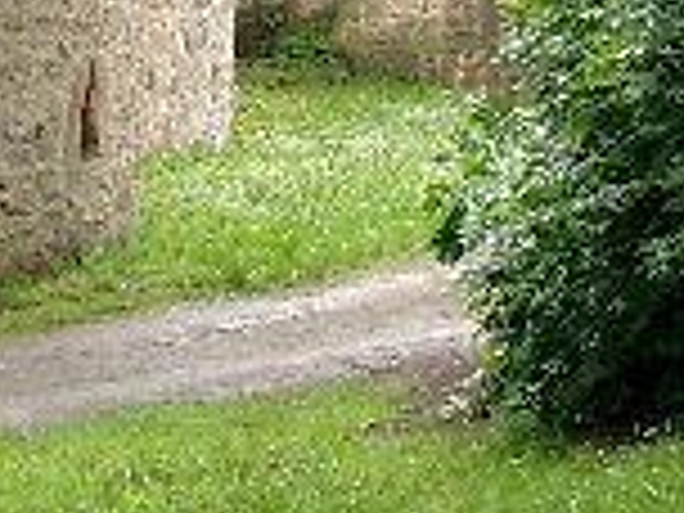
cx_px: 194
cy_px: -477
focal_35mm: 200
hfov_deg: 9.9
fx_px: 3952
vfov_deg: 7.2
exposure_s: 1/94.9
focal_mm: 8.02
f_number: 4
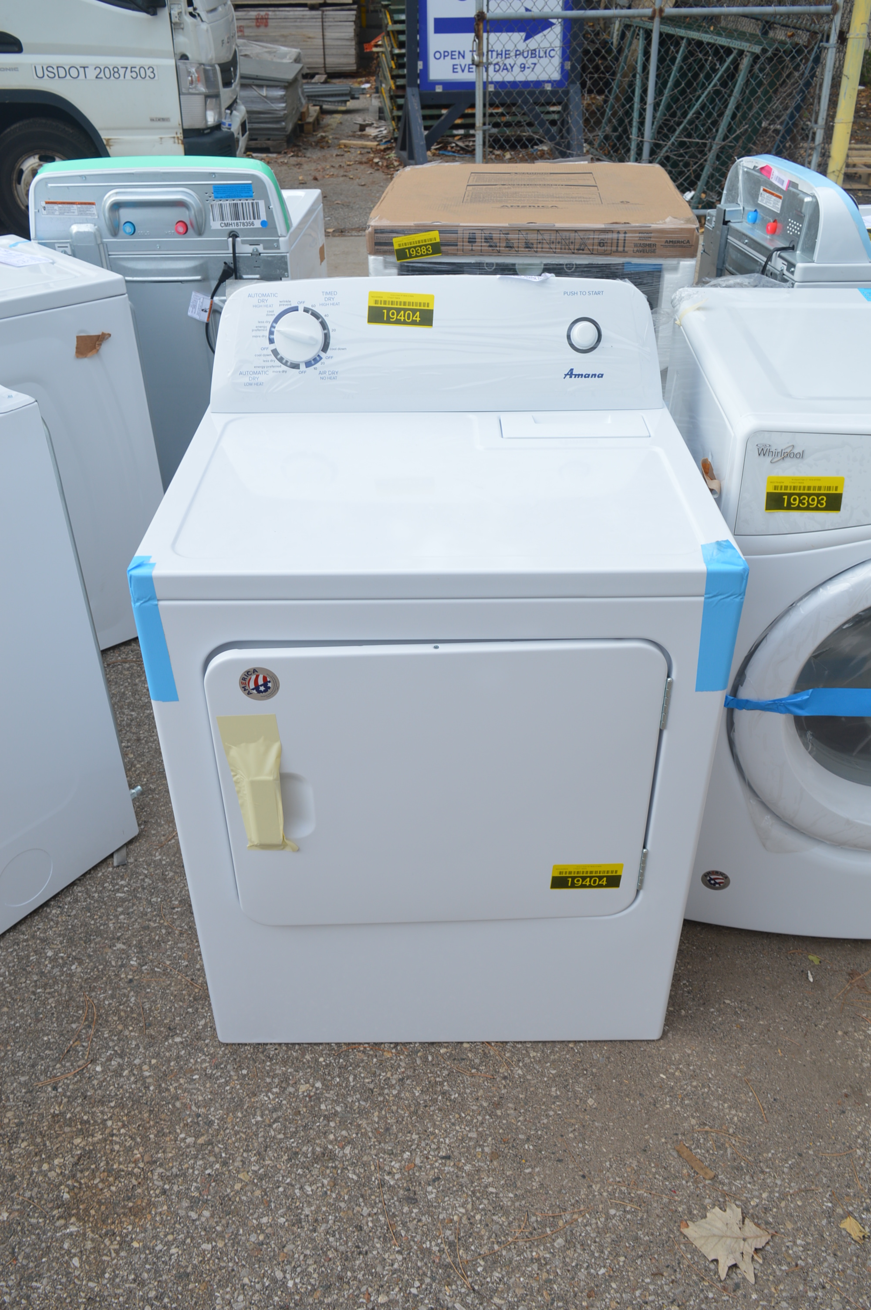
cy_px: 655
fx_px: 982
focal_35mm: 27
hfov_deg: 47.8
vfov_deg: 67.4
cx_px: 436
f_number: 8
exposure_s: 1/250
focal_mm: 18
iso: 100
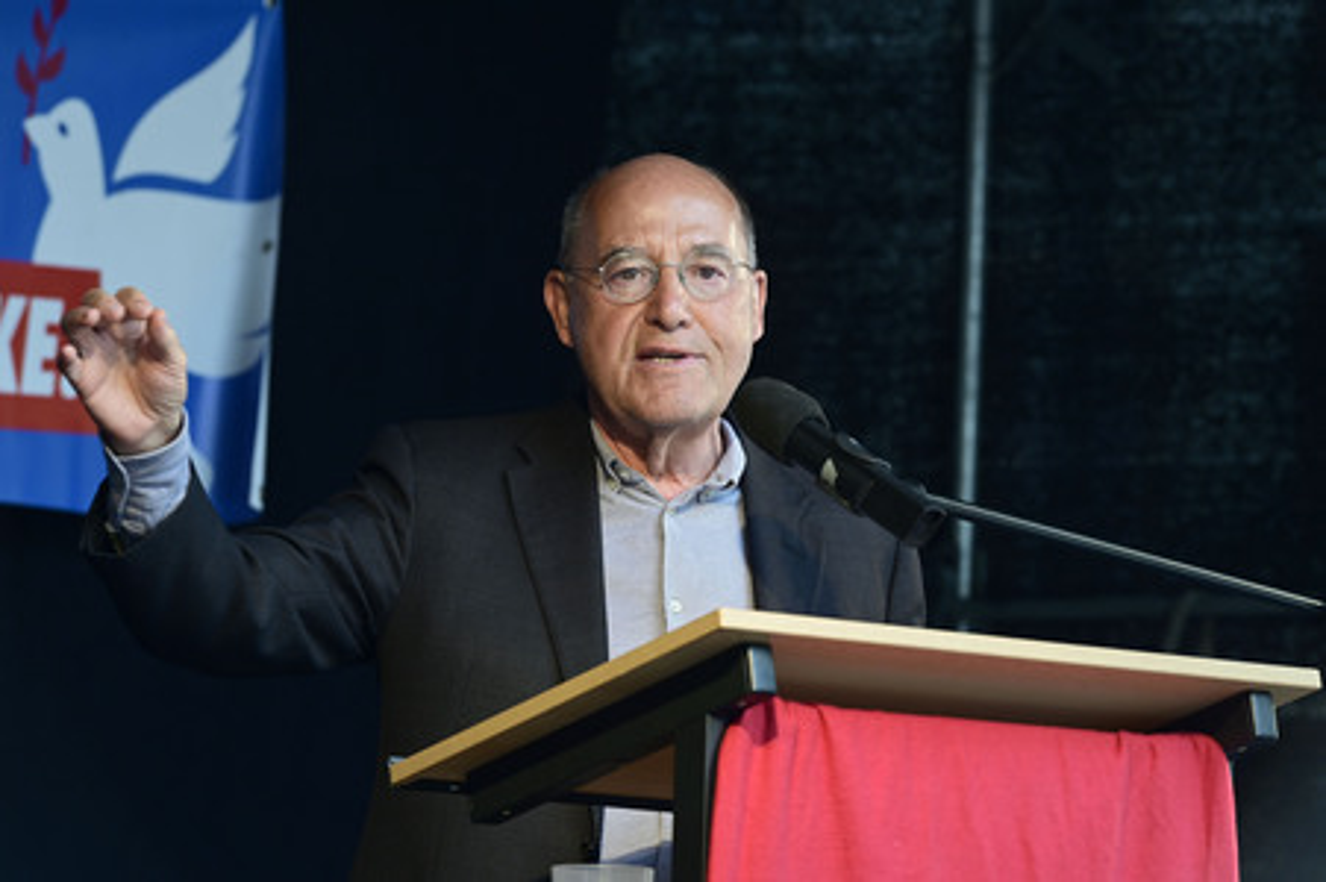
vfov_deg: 7.4
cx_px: 663
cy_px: 441
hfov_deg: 11.1
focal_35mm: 185
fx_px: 6809
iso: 500
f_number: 8
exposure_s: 1/125
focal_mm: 185
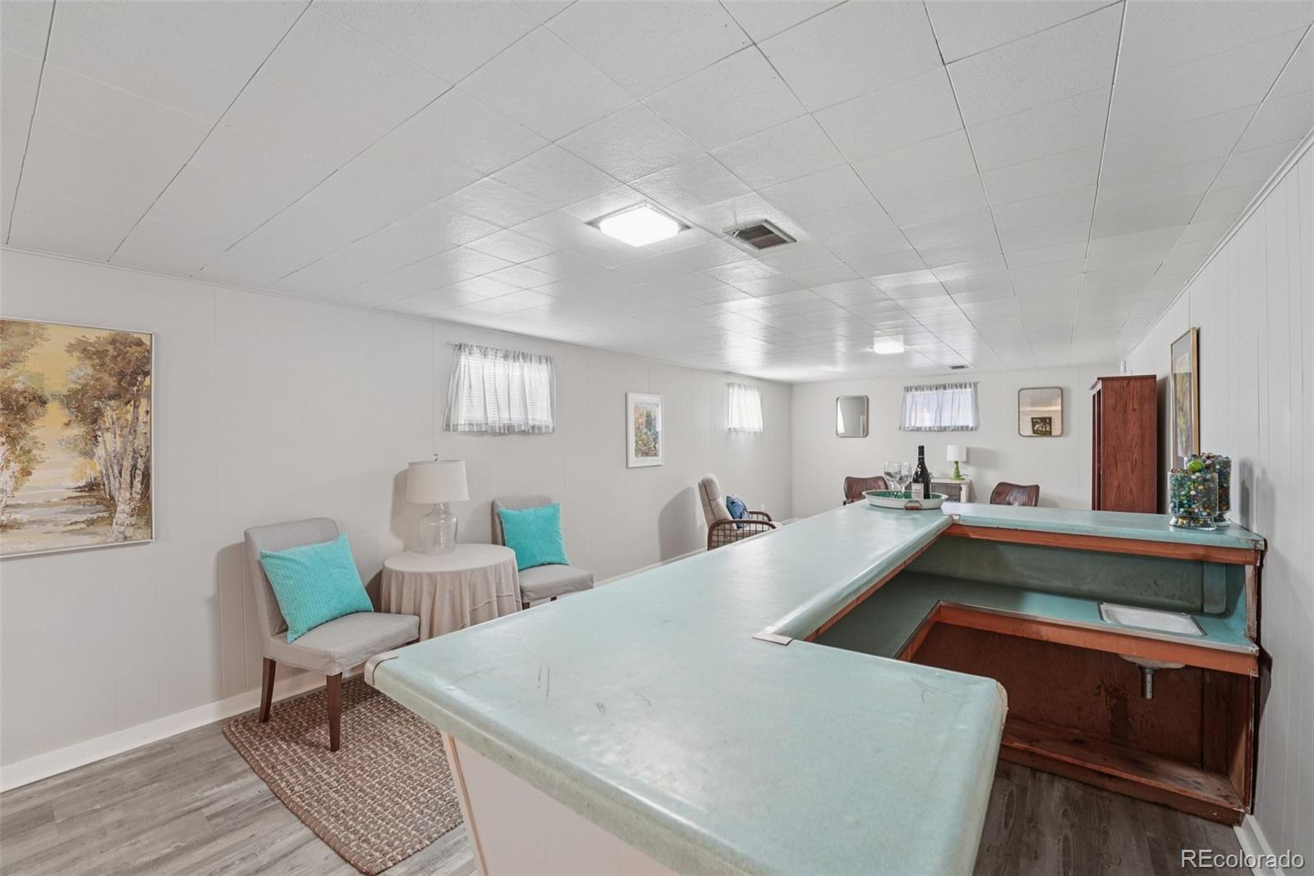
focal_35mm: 14
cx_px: 657
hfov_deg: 104.3
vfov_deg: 81.2
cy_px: 438
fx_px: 511
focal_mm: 14
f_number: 8
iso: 400
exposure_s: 1/4
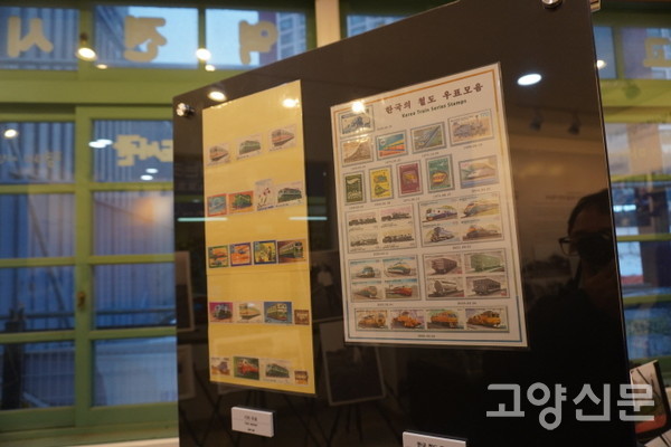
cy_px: 224
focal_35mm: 24
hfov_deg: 73.7
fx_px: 447
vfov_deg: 53.1
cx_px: 336
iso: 500
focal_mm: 16
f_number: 4
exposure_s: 1/160
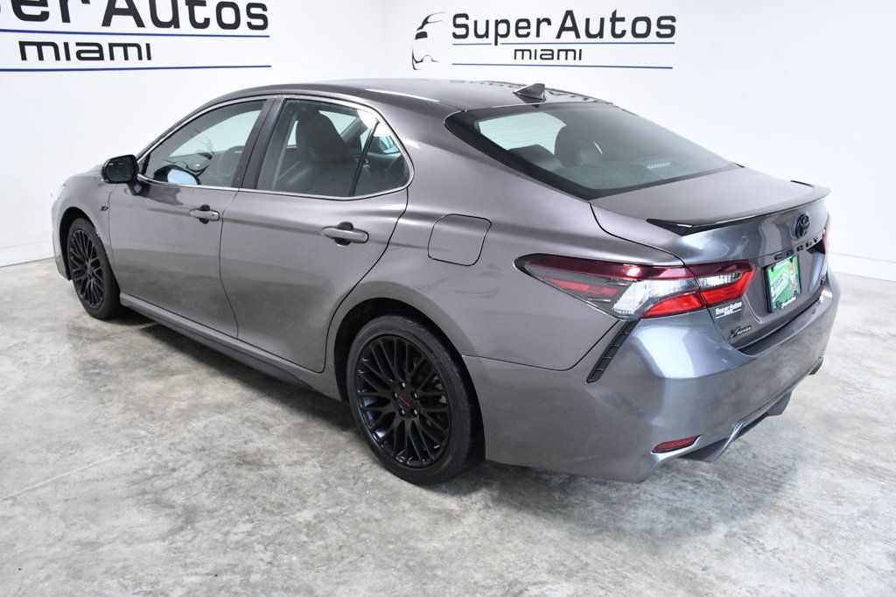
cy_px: 298
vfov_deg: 43.6
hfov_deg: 61.9
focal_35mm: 30
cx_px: 448
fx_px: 746
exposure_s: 1/200
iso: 2500
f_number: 7.1
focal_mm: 20
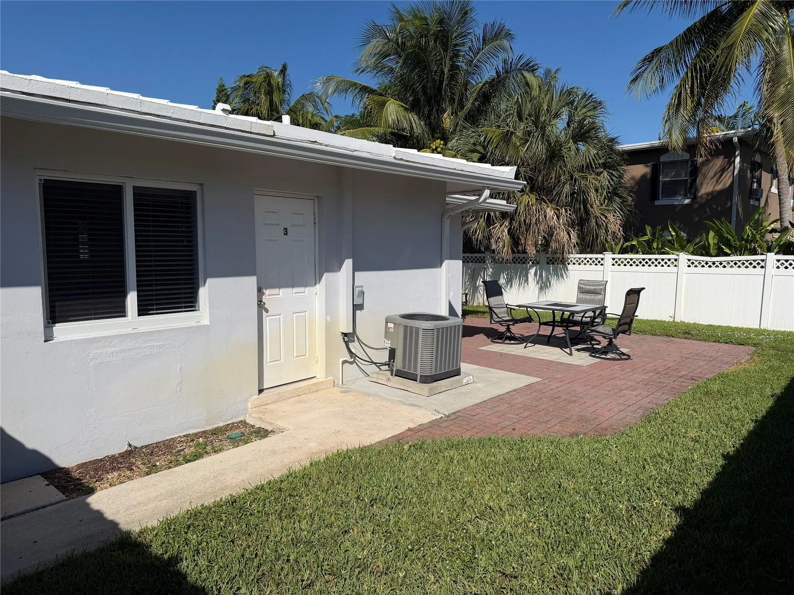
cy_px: 298
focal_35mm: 24
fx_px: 550
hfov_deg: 71.6
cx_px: 397
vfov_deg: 56.8
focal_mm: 6.76
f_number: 1.78
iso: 80
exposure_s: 1/10309
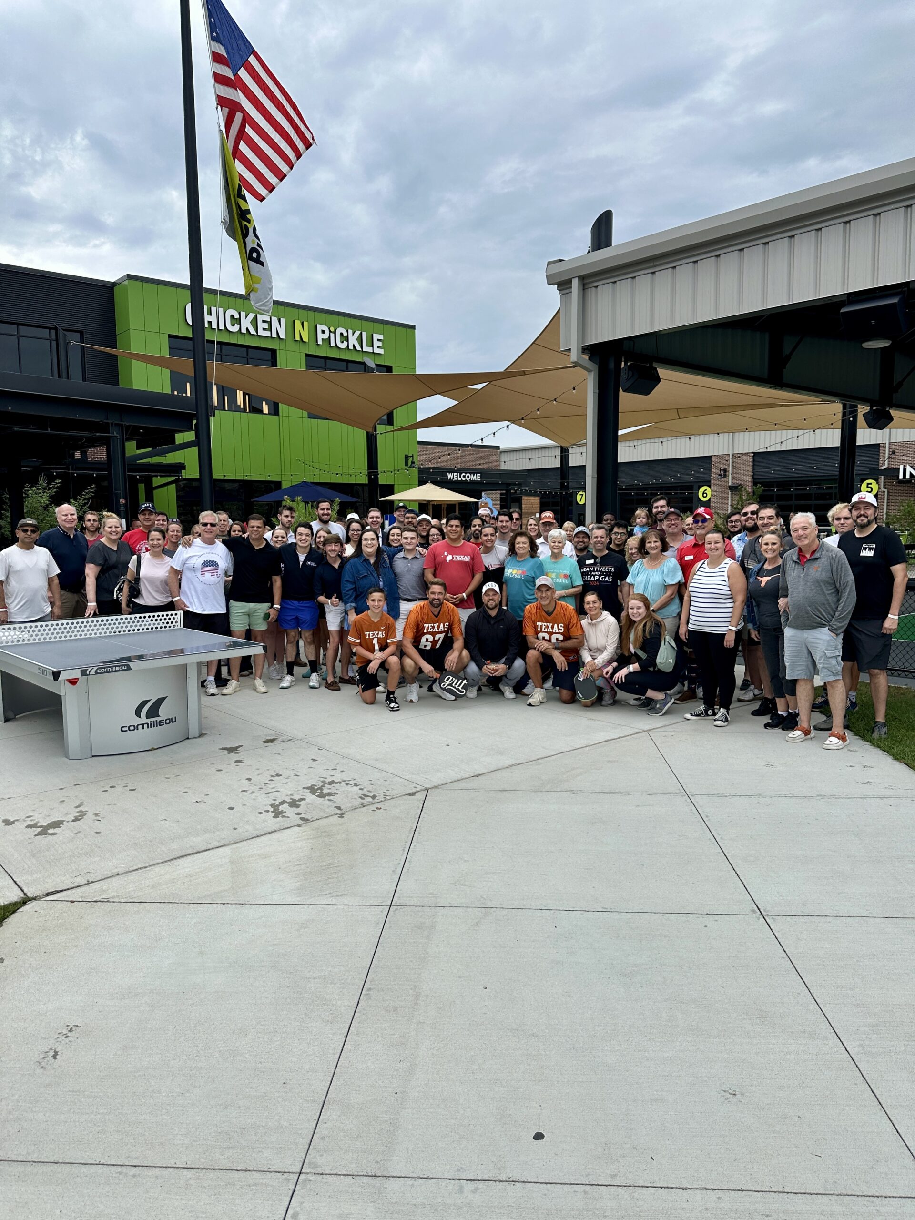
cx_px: 458
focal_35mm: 24
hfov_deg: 56.8
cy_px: 610
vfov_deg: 71.6
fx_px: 846
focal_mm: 6.86
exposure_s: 1/3058
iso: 80
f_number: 1.78
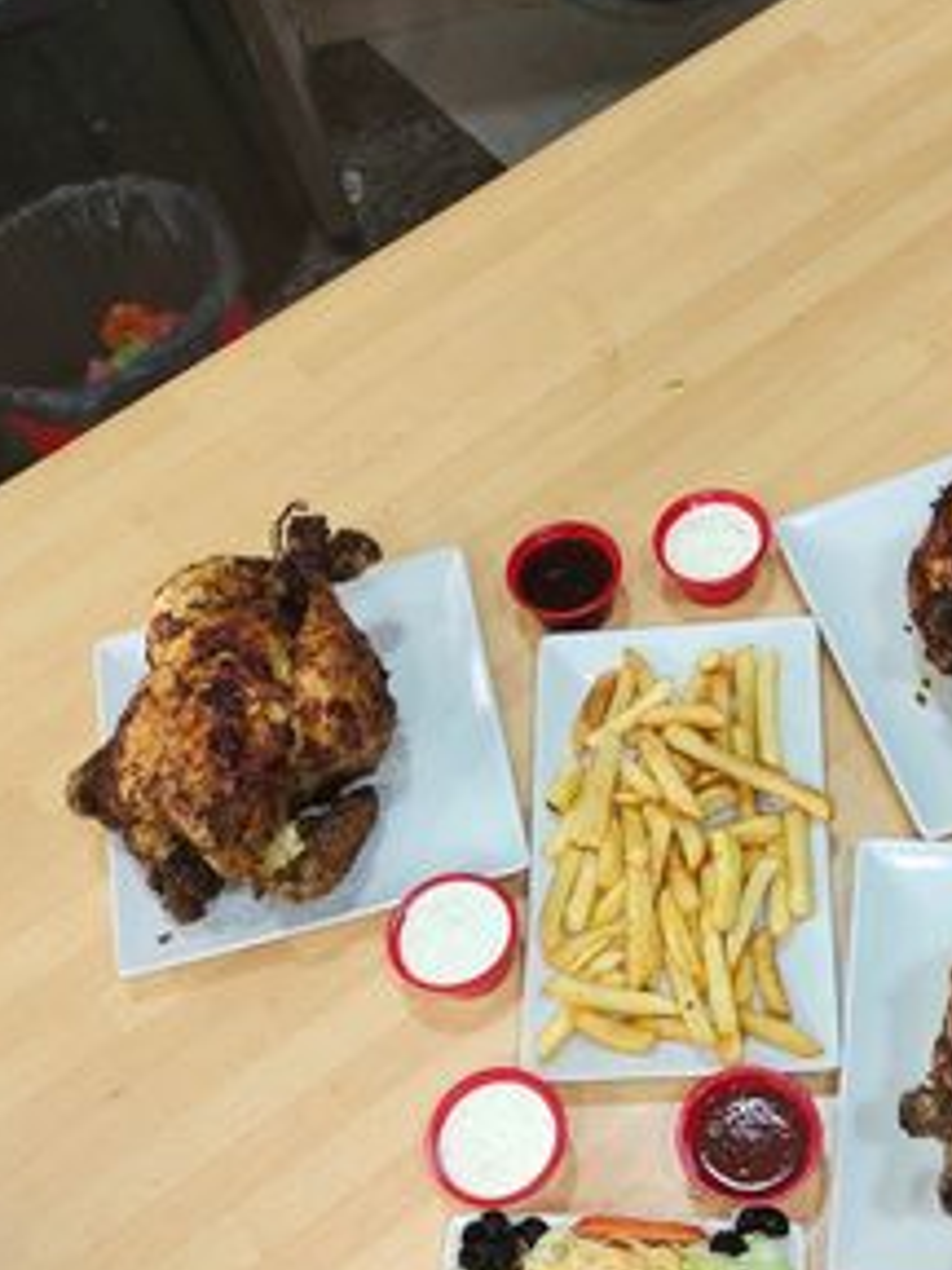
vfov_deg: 48.7
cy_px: 913
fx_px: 1357
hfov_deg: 37.9
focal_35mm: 37
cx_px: 683
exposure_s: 1/50
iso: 241
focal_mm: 5.42
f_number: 1.89
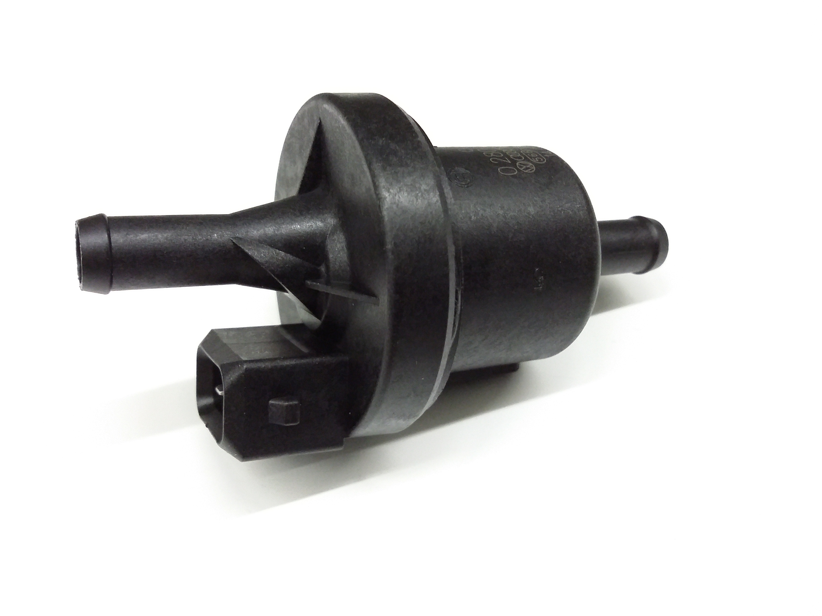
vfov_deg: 44.2
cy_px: 308
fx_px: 760
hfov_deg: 56.8
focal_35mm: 32
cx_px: 411
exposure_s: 1/15
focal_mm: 3.4
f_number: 2.4
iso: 320
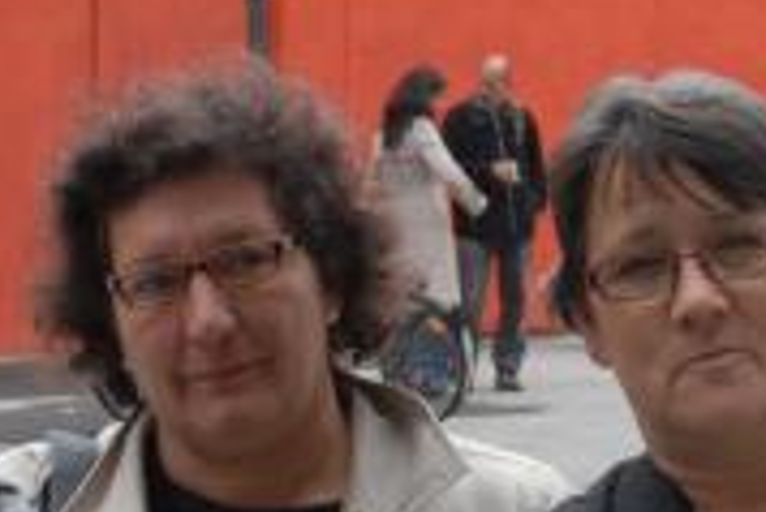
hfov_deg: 6.6
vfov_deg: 4.4
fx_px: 6623
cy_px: 777
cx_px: 643
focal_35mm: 311
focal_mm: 34
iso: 400
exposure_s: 1/160
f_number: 6.3
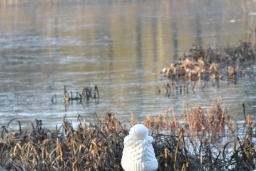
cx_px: 57
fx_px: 2503
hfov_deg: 5.9
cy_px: 270
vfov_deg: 3.9
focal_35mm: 352
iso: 250
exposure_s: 1/200
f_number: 4.5
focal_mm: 70
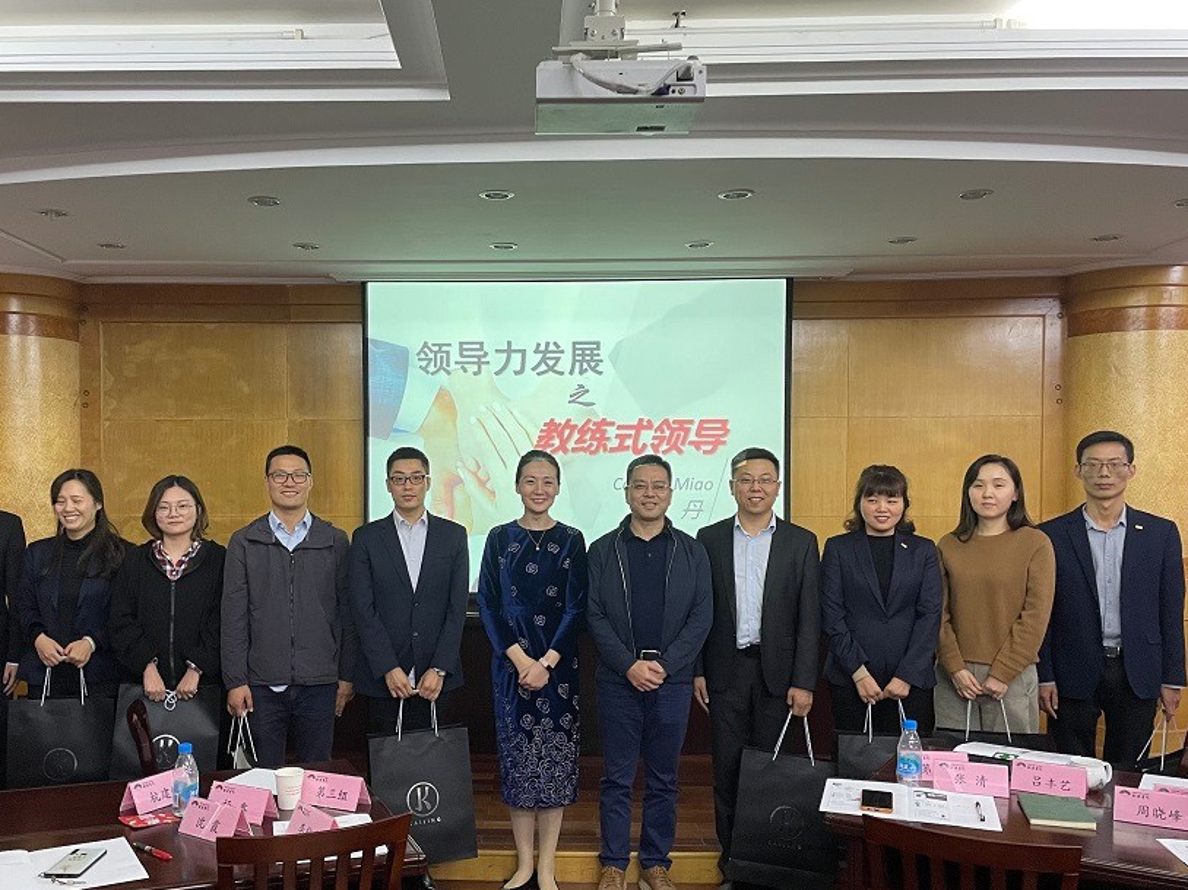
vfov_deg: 44.0
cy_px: 514
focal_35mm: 32
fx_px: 1098
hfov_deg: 56.4
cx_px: 479
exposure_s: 1/60
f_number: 1.6
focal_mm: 4.2
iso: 200
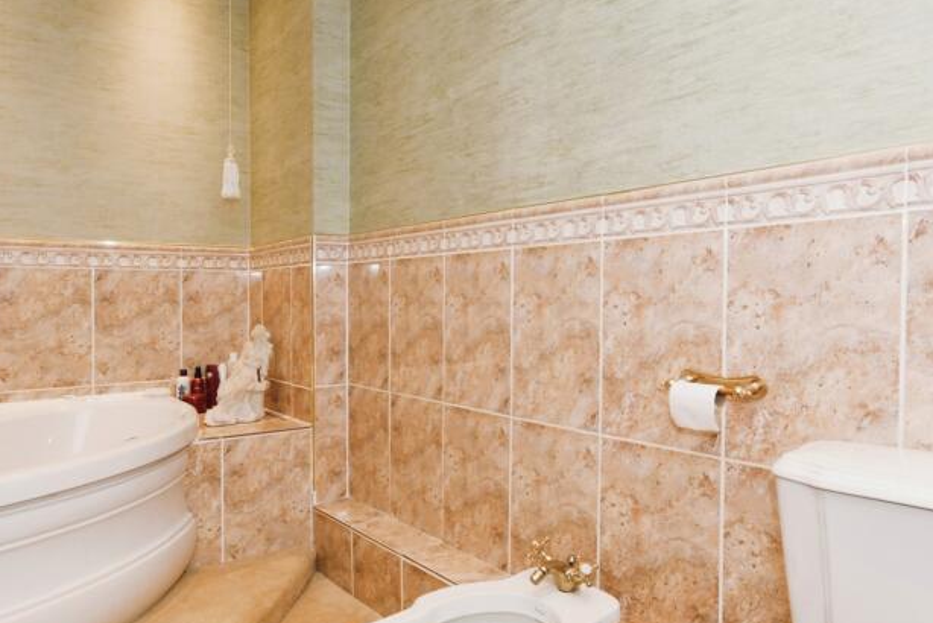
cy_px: 338
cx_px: 498
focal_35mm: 25
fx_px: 648
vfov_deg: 51.3
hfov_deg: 71.4
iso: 400
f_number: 8
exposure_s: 1/60
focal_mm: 10
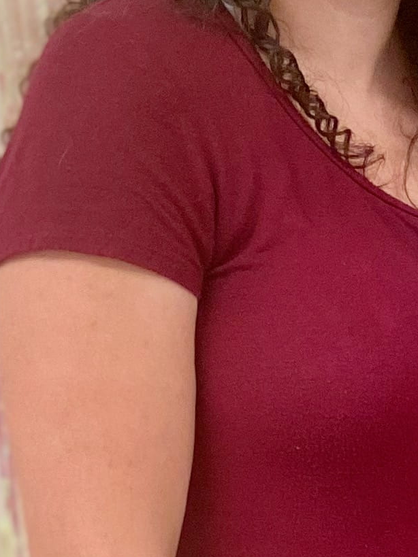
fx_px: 2061
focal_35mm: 128
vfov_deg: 14.7
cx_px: 630
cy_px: 750
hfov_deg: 11.1
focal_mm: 4.25
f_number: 1.8
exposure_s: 1/60
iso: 160
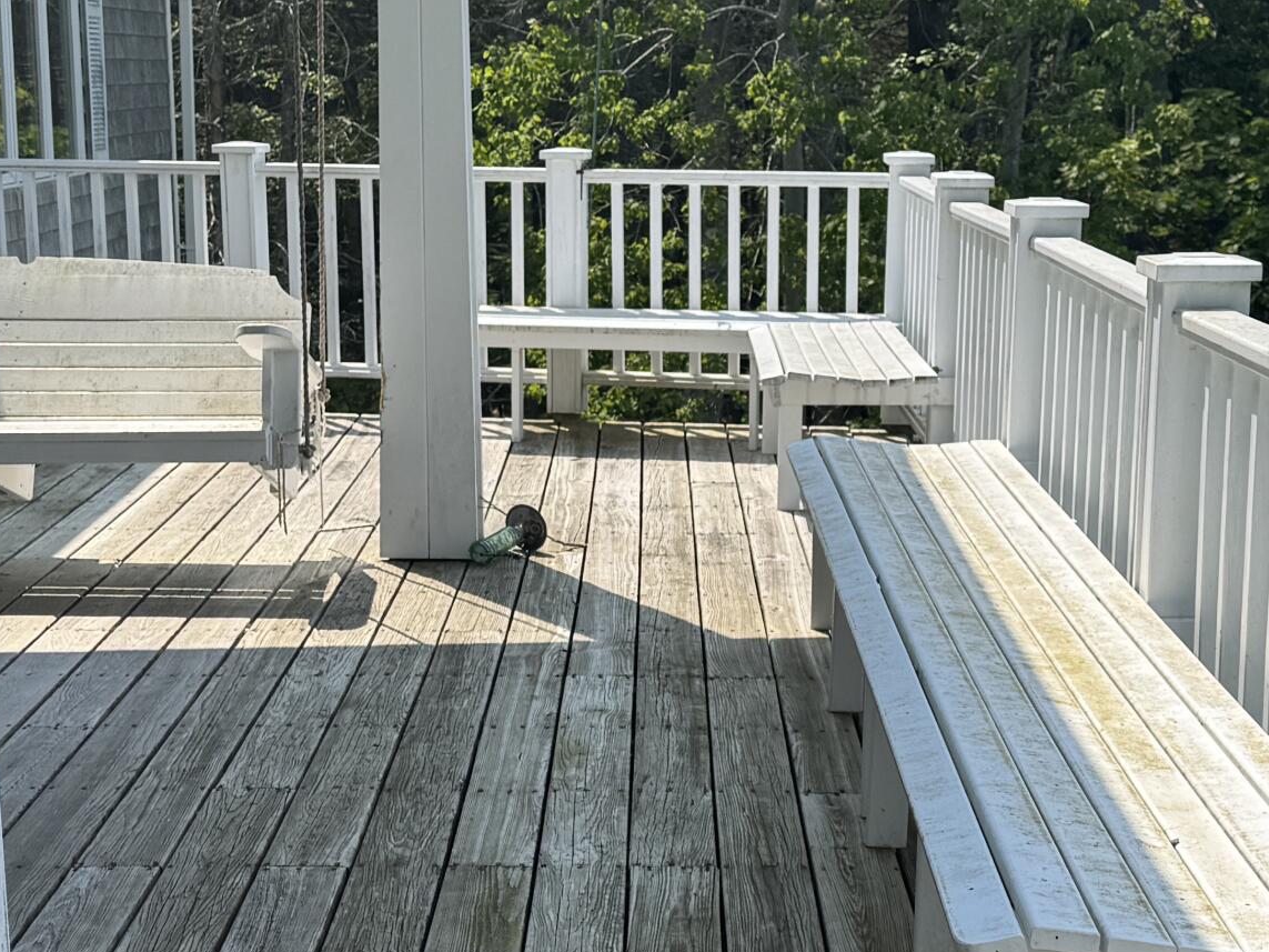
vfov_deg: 23.3
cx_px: 625
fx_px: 2309
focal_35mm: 63
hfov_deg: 30.7
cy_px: 538
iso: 80
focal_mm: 6.76
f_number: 1.78
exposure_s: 1/3597
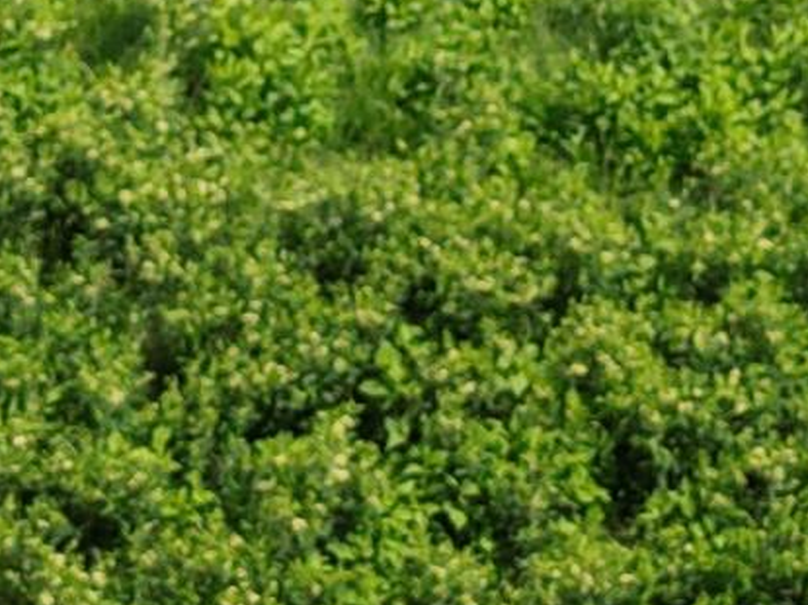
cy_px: -611
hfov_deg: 11.4
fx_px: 4059
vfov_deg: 8.1
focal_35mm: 174
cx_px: 441
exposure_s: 1/2500
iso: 130
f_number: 1.7
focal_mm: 6.72
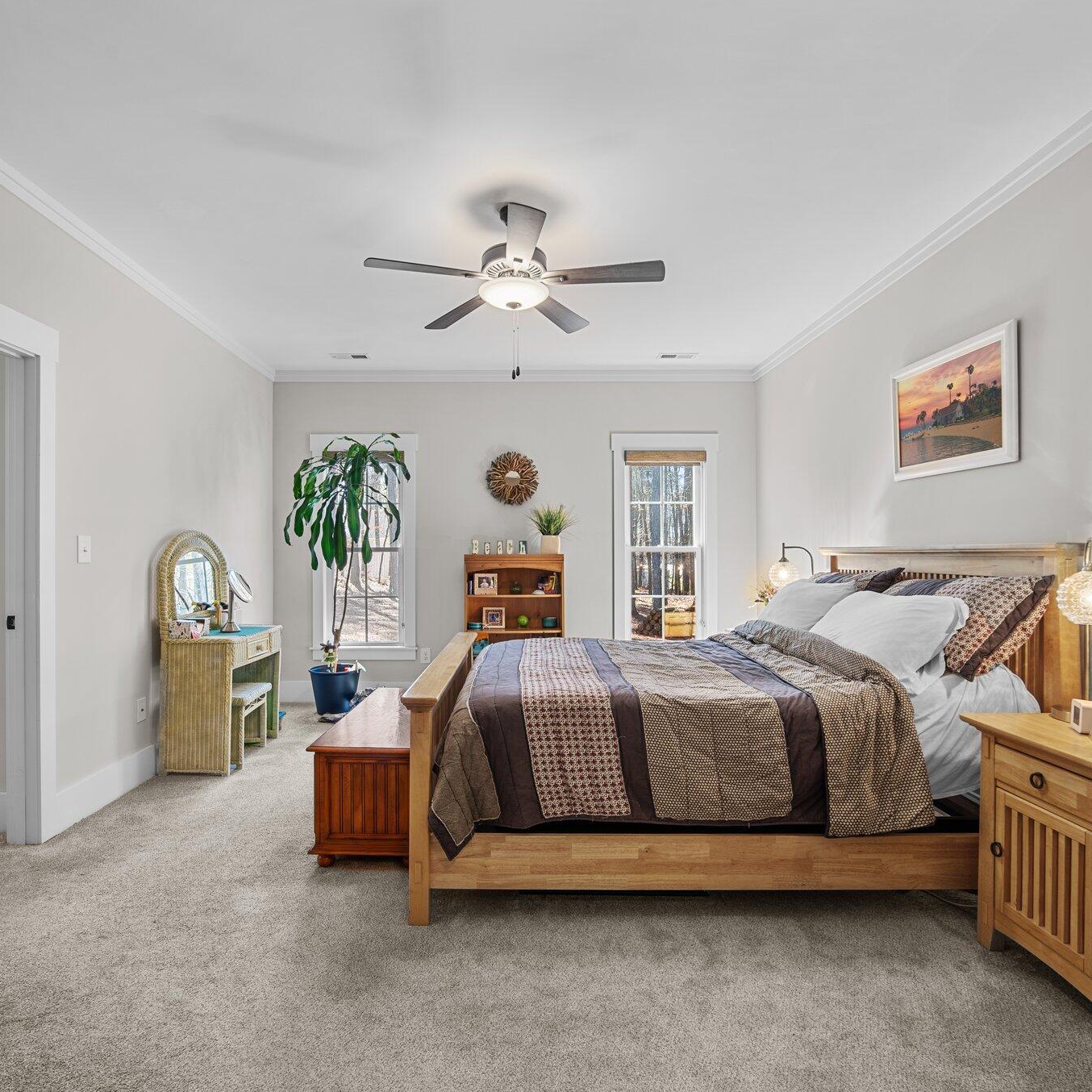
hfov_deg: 80.7
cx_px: 518
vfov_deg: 80.7
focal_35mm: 18
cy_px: 550
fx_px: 642
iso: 100
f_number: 8
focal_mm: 14
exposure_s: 1
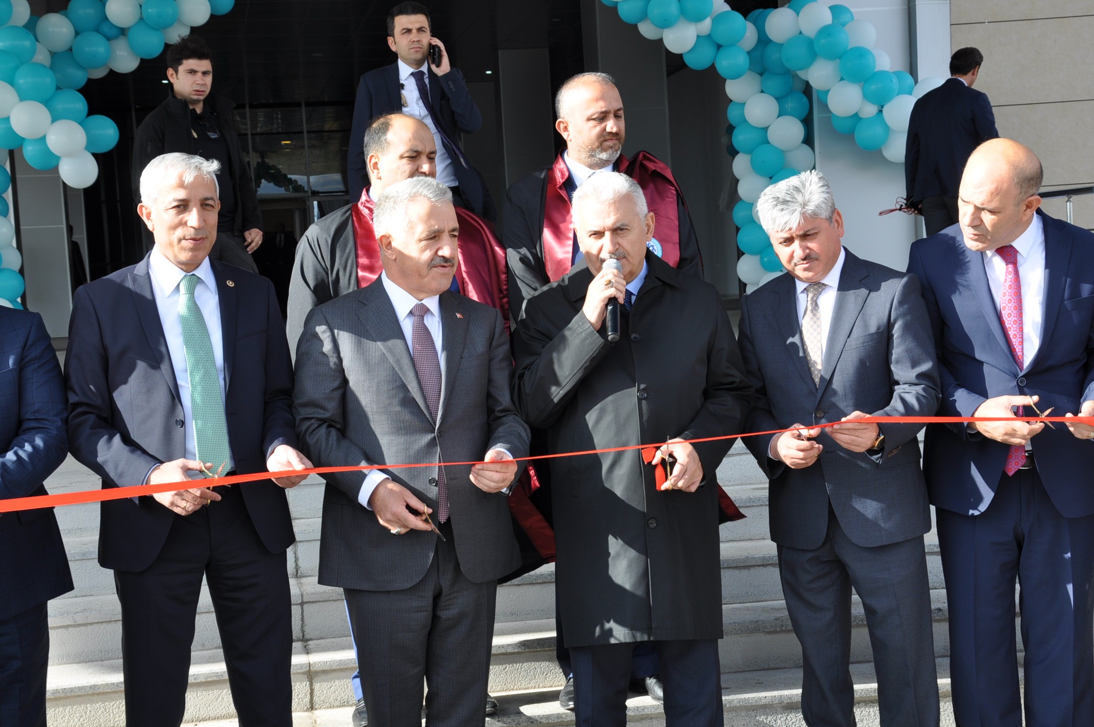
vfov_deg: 20.1
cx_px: 547
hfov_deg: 29.9
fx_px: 2049
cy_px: 364
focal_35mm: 68
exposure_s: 1/100
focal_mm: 45
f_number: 10
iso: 200
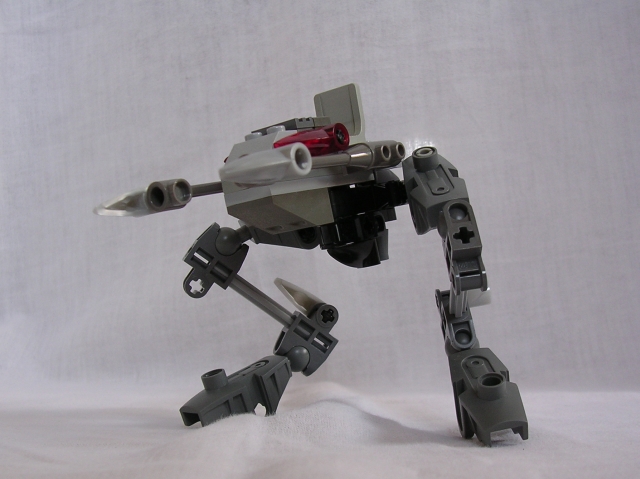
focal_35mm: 38
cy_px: 240
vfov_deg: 37.7
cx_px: 320
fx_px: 702
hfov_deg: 49.0
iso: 100
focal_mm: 5.8
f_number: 2.8
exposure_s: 1/39.1
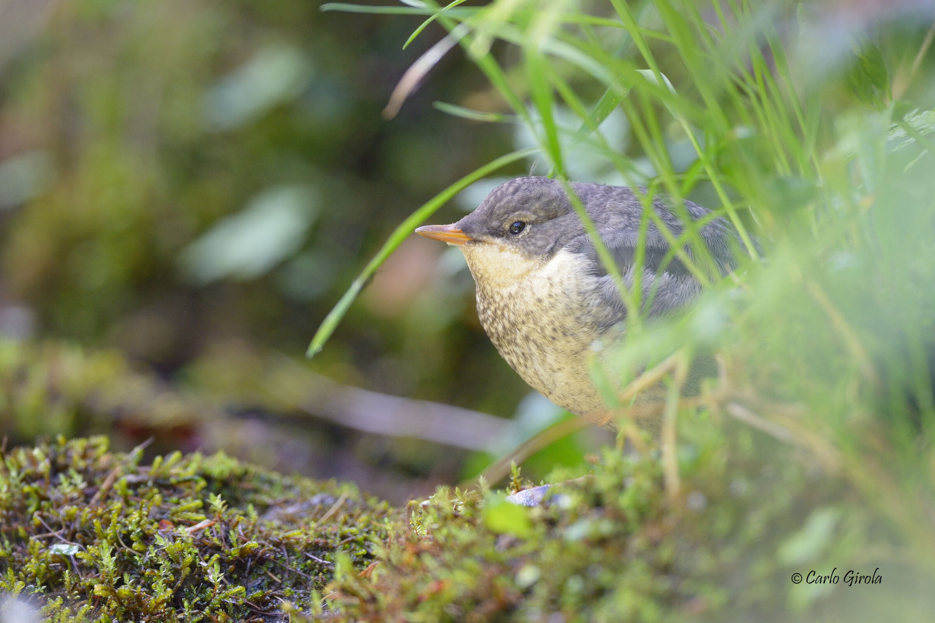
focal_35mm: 600
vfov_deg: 2.3
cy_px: 312
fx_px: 15582
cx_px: 468
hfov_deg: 3.4
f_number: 4
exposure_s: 1/200
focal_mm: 600
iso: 1250
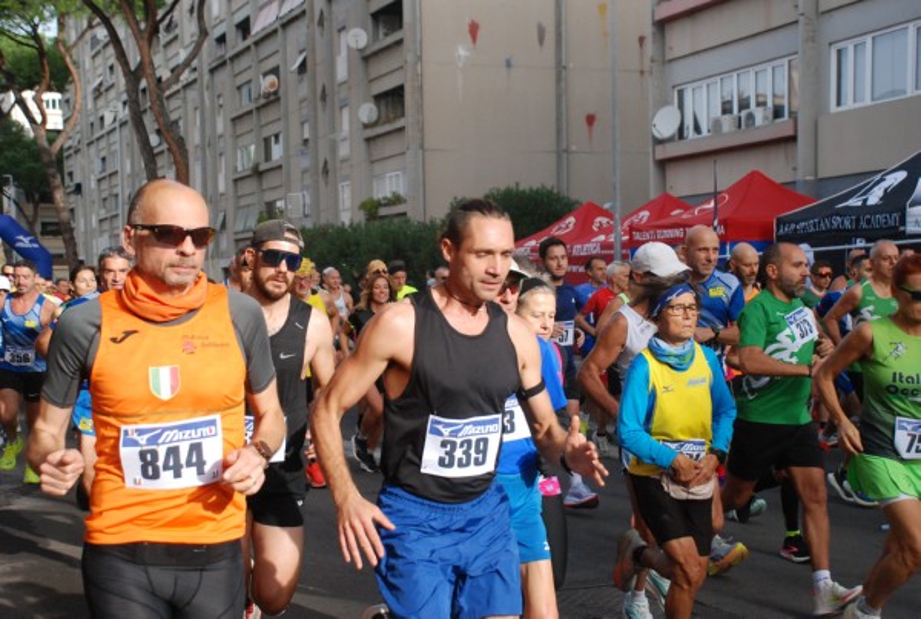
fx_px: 1462
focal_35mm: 57
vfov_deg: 23.9
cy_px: 310
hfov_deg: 35.0
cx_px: 460
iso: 1000
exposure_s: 1/1250
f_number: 5
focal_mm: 38
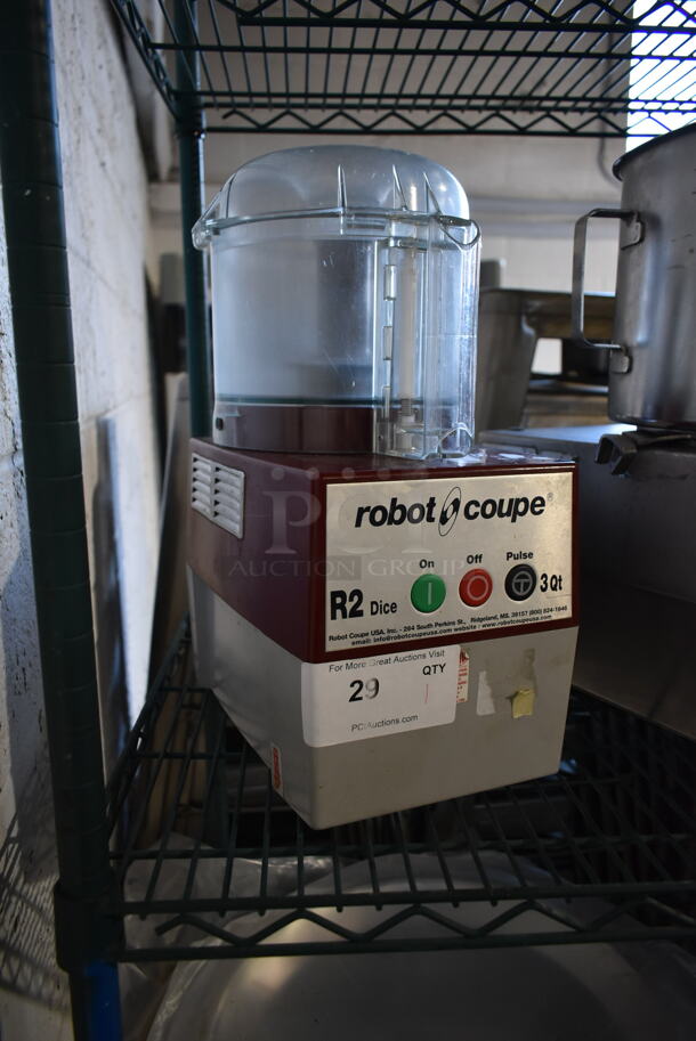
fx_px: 782
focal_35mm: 27
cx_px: 348
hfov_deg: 48.0
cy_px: 520
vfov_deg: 67.3
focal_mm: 18
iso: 900
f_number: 3.5
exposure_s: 1/30
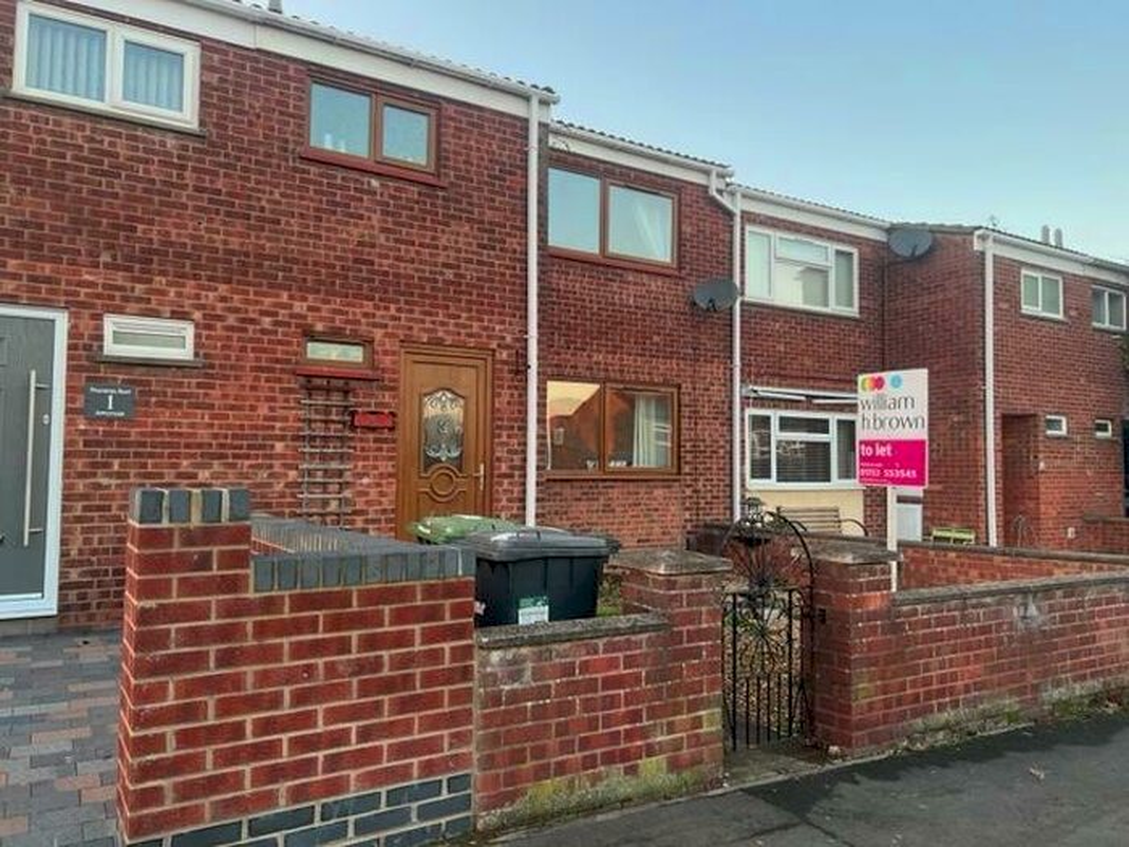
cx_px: 564
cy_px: 424
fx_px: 848
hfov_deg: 67.3
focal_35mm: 26
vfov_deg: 53.1
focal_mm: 5.7
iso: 64
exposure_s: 1/121
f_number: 1.5
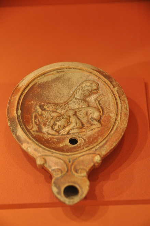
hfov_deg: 9.6
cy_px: 113
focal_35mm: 142
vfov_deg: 14.4
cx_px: 75
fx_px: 894
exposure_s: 1/13
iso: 1000
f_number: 5.3
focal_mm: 95
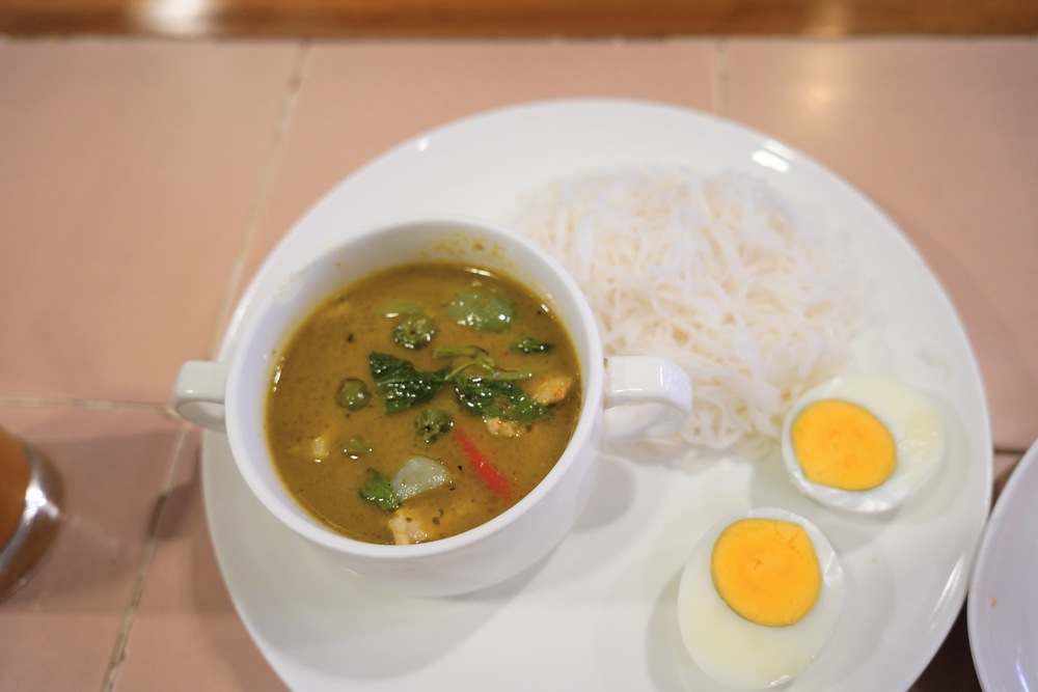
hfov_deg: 63.5
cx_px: 519
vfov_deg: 44.8
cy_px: 346
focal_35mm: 29
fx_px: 839
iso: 1600
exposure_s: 1/160
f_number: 4
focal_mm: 29.1
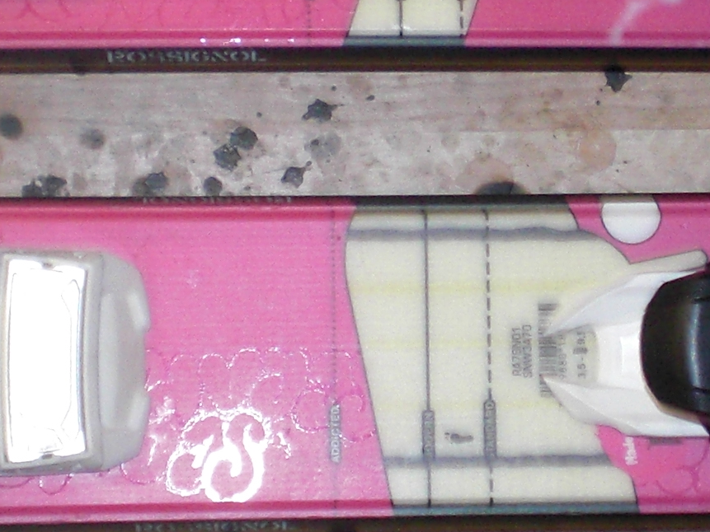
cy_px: 81
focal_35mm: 144
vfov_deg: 10.3
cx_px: 448
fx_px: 2954
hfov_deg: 13.7
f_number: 3.1
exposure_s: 1/60
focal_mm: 6.3
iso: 200
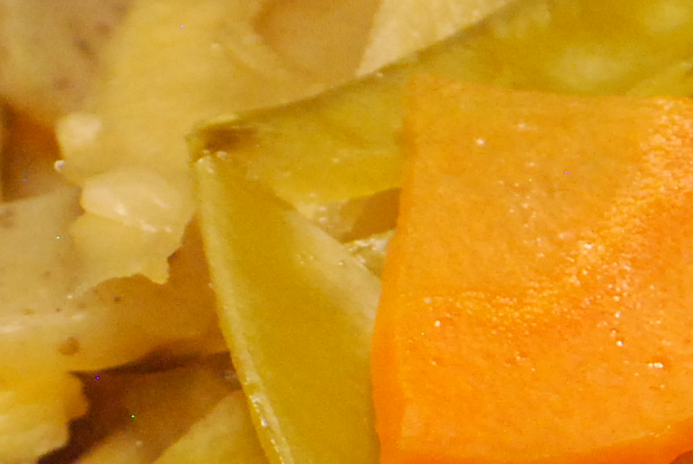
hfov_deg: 4.7
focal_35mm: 443
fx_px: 8530
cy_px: 363
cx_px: 461
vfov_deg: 3.1
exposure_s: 1/8
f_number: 5.6
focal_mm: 55
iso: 1600
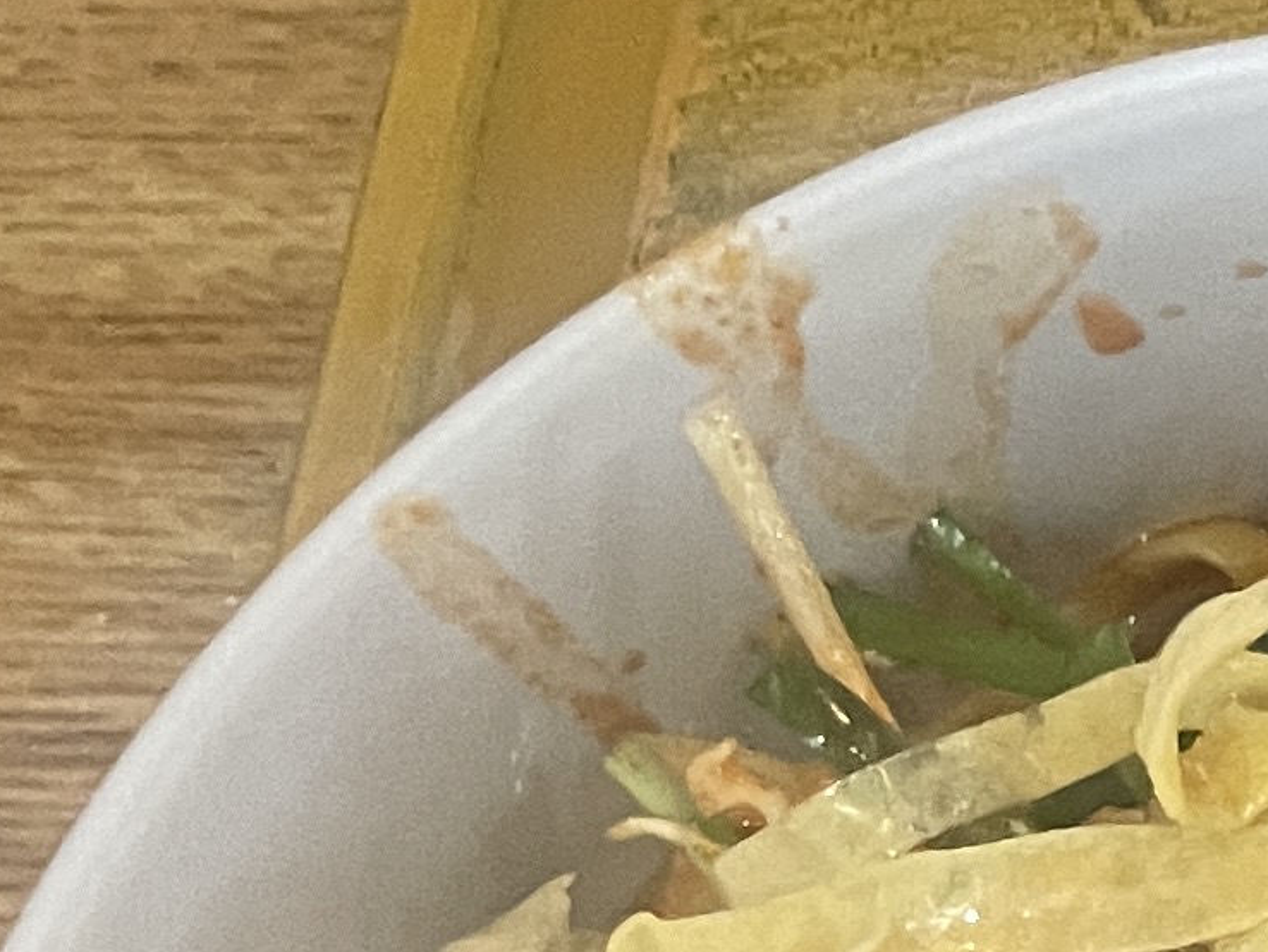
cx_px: 2976
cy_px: 802
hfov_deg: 11.6
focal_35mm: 142
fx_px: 5203
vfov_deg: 10.4
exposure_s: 1/60
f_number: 1.6
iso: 320
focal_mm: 4.2
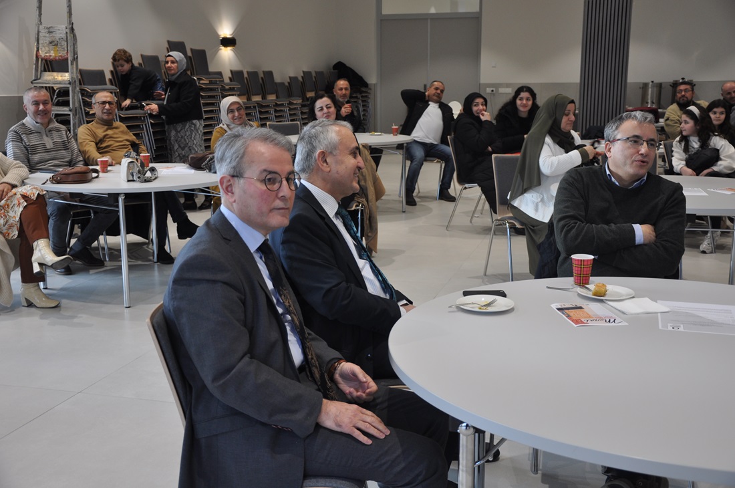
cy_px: 244
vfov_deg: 31.8
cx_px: 368
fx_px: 856
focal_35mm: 42
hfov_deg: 46.5
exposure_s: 1/60
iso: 400
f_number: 4
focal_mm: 28
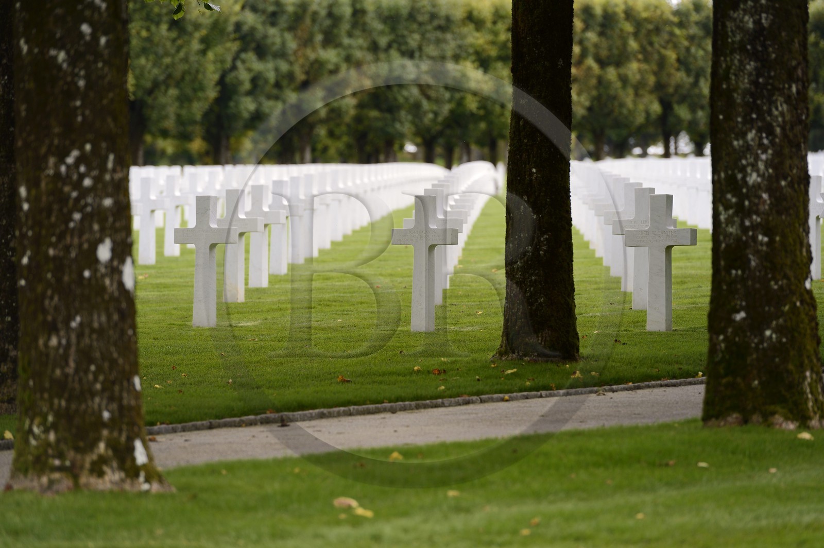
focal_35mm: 200
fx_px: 4574
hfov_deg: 10.3
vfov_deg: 6.9
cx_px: 412
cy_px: 274
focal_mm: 200
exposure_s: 1/250
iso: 200
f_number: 4.5
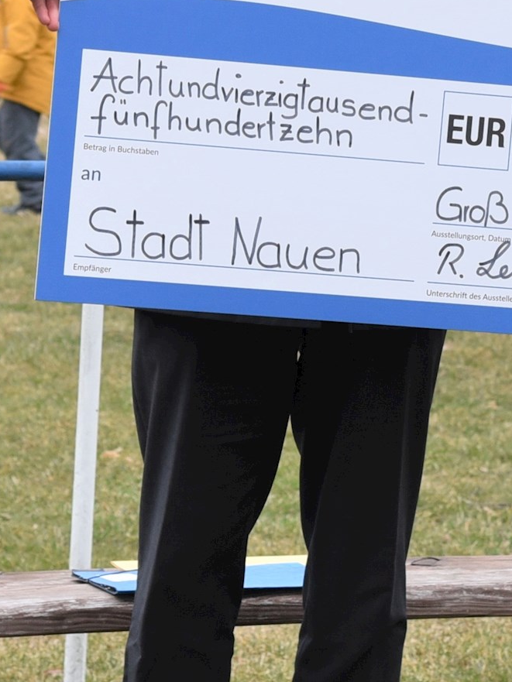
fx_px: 4850
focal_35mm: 246
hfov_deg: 6.0
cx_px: 379
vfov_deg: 8.0
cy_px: -67
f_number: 6.3
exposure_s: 1/160
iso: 400
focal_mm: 55
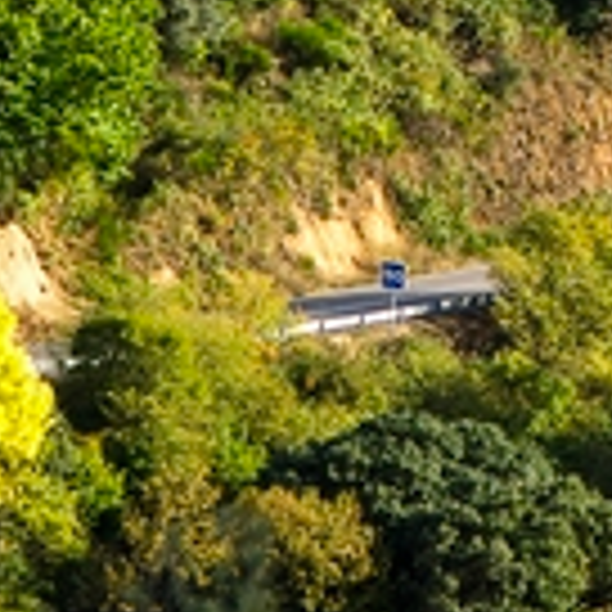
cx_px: 1152
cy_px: -367
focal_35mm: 785
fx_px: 15712
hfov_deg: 2.2
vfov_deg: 2.2
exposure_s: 1/125
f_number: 6.3
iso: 100
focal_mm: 105
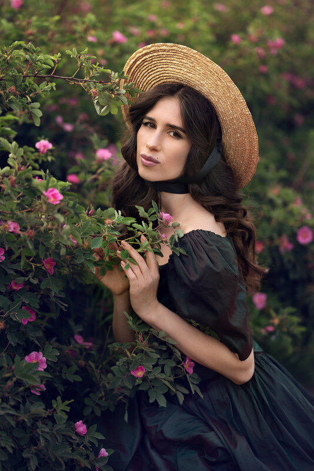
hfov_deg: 16.1
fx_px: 1113
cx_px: 157
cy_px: 236
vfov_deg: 23.9
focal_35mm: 85
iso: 100
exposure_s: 1/200
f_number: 2.2
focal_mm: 85
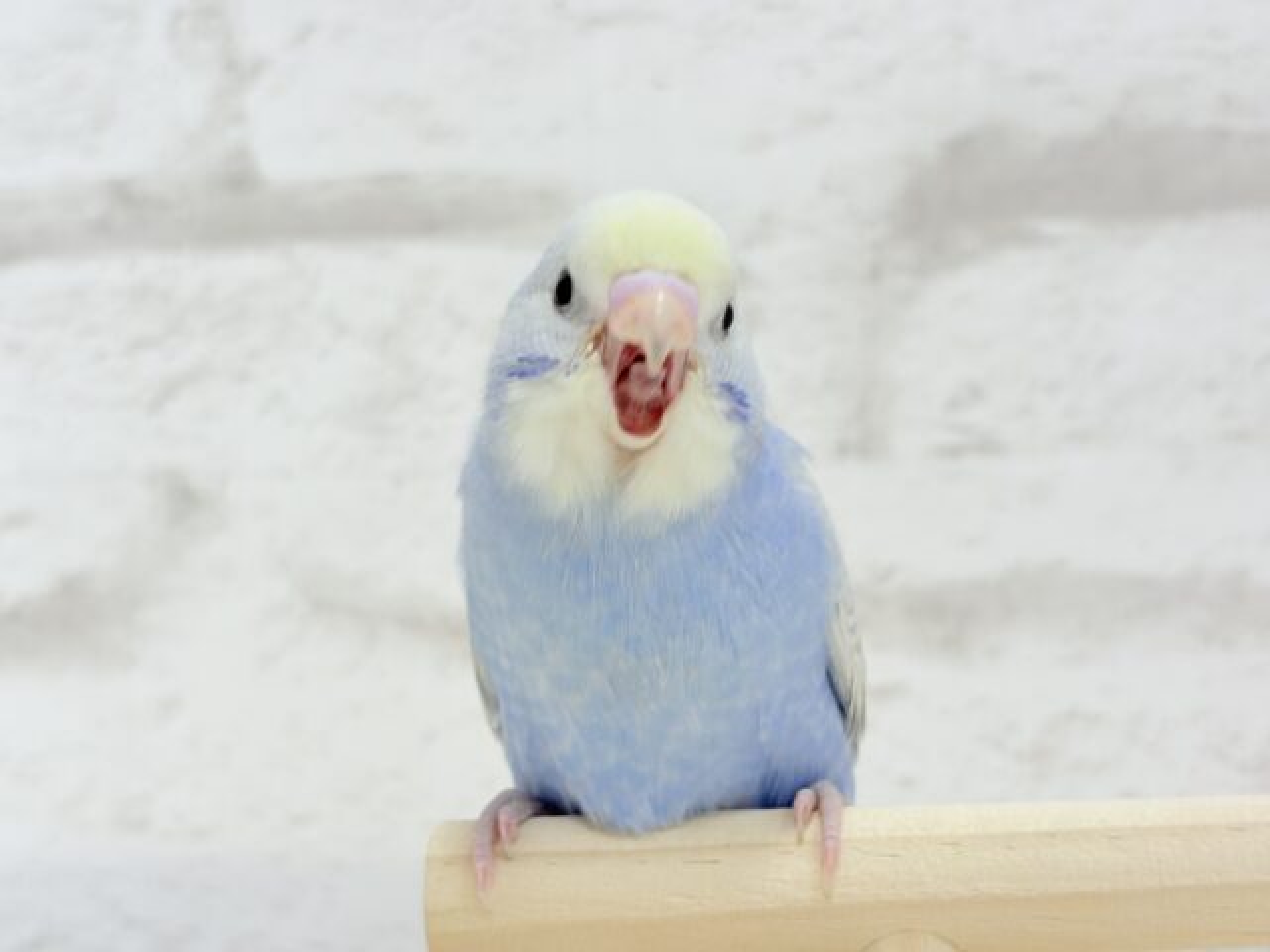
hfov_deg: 36.8
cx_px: 635
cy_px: 476
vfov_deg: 28.0
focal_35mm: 52
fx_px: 1908
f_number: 1.6
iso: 32
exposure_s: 1/50
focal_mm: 5.96
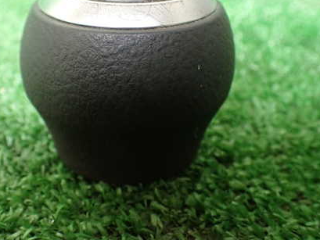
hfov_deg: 42.7
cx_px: 126
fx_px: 407
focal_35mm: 44
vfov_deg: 32.7
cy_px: 91
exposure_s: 1/80
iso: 800
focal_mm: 5.4
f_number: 2.3
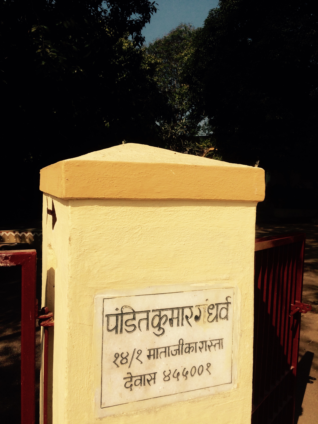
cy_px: 212
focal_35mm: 29
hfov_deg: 48.2
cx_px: 159
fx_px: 355
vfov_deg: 61.7
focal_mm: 4.15
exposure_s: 1/2415
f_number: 2.2
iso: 32
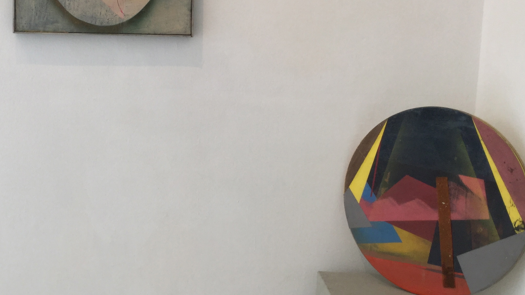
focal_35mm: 54
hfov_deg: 37.3
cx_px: 116
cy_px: 102
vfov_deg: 22.1
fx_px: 752
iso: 32
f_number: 2.4
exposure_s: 1/50
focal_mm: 3.3
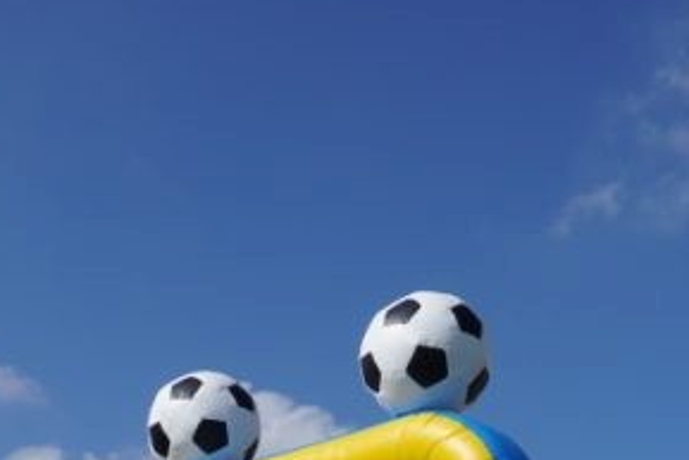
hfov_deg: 23.7
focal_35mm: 85
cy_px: 762
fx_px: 1628
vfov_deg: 14.6
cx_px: 198
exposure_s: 1/500
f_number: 8
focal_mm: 16
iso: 100
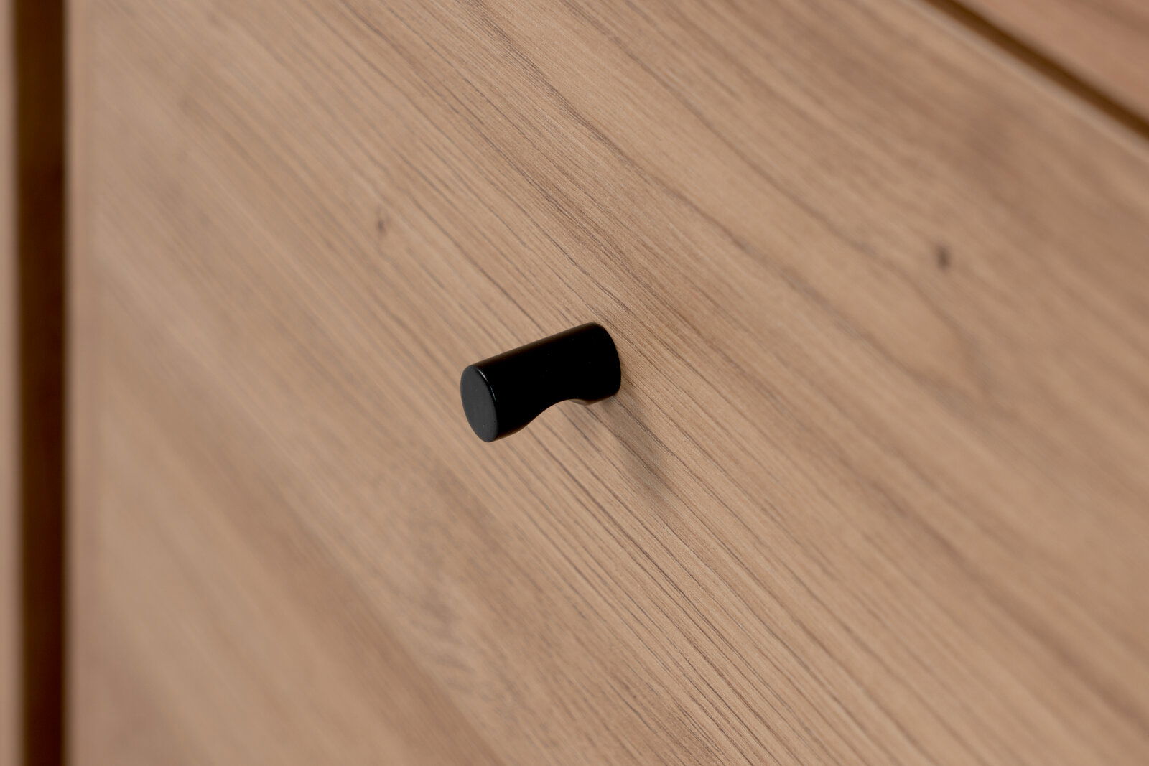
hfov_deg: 28.8
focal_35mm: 70
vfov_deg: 19.5
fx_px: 2234
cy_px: 383
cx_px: 574
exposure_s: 1/15
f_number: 8
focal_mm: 70
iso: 100
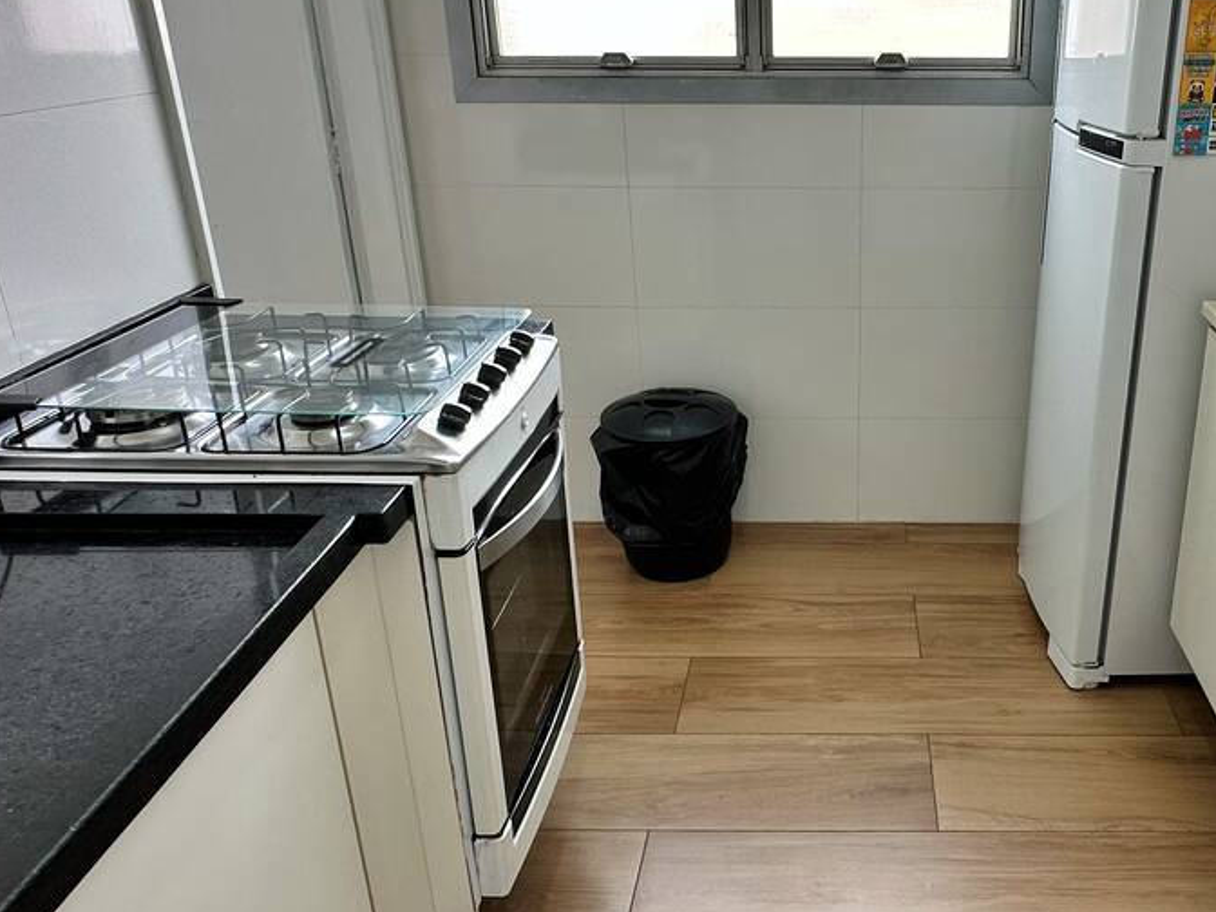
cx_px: 847
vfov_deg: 46.6
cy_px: 376
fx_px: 1054
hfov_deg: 58.1
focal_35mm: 30
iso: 50
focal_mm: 2.22
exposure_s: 1/120
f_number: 2.2
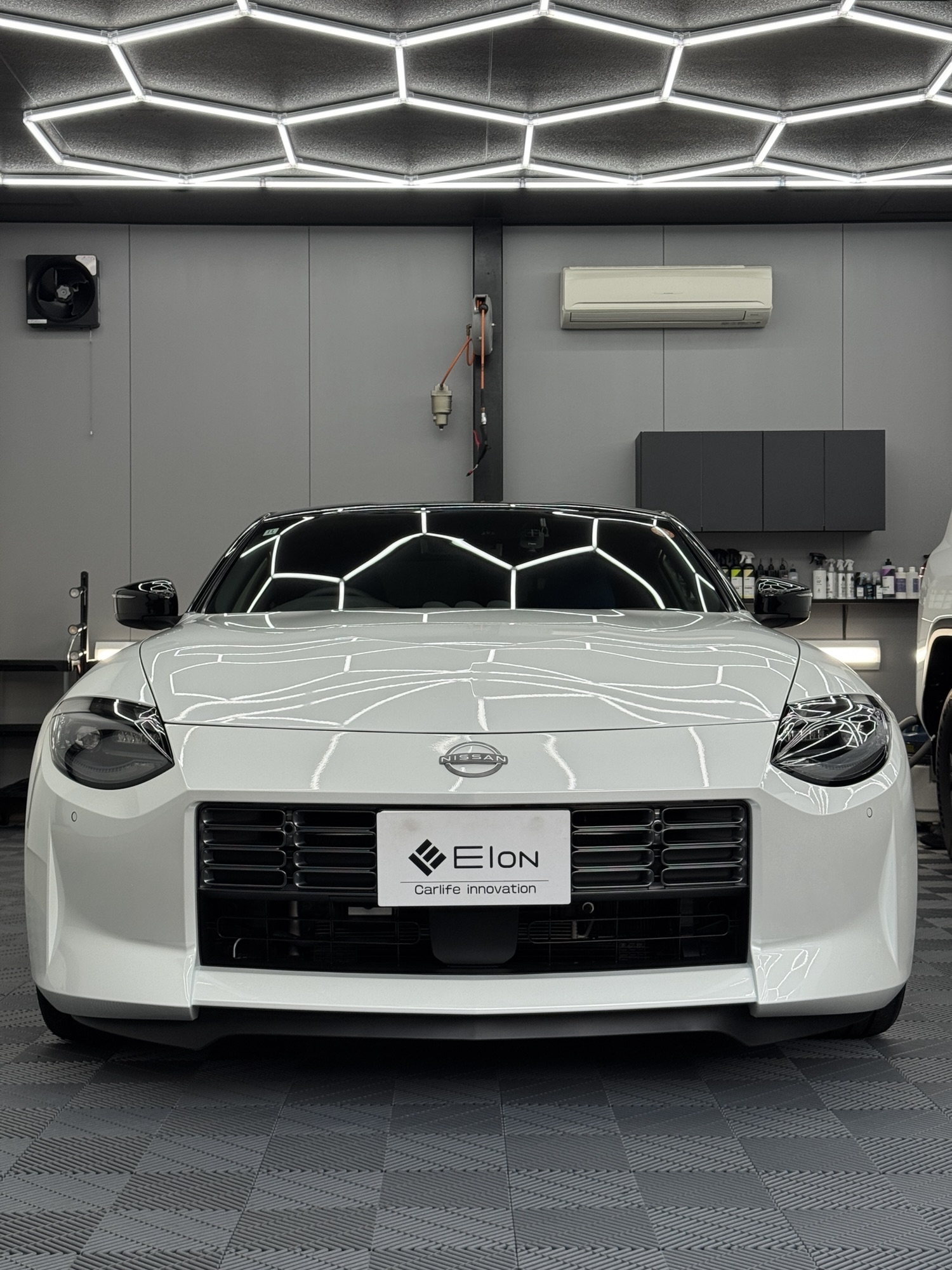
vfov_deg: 39.7
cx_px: 476
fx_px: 1760
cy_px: 635
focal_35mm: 48
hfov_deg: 30.3
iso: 64
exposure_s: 1/340
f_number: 1.78
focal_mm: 6.76
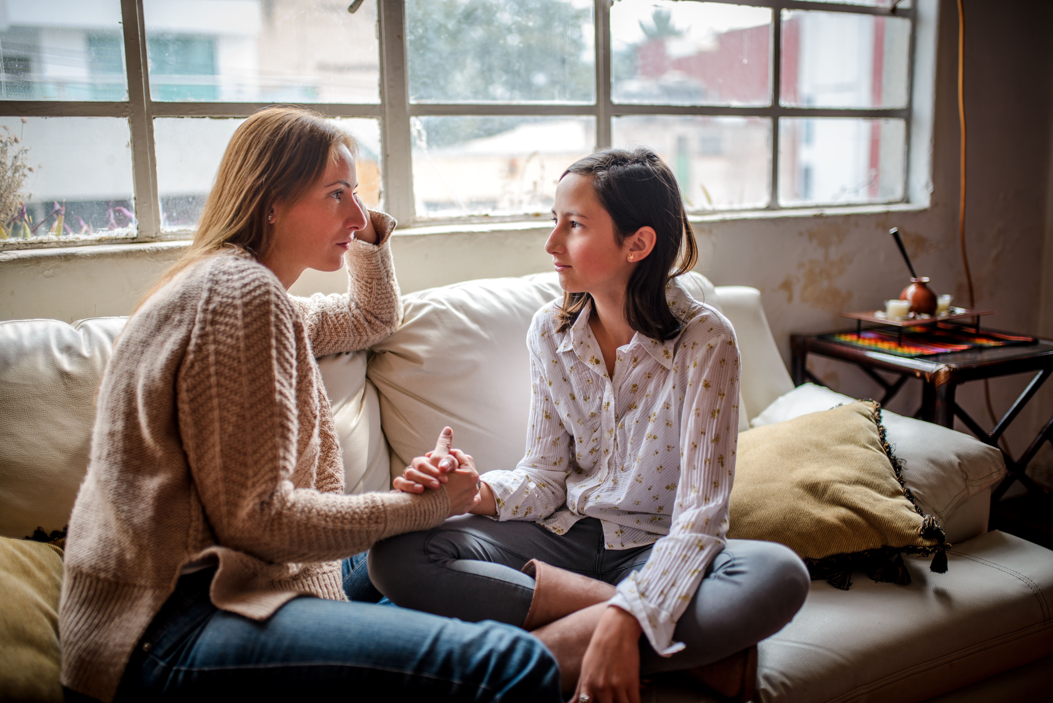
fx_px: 1024
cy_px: 352
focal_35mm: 35
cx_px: 526
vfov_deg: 37.9
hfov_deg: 54.4
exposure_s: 1/320
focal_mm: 35
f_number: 1.4
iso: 64
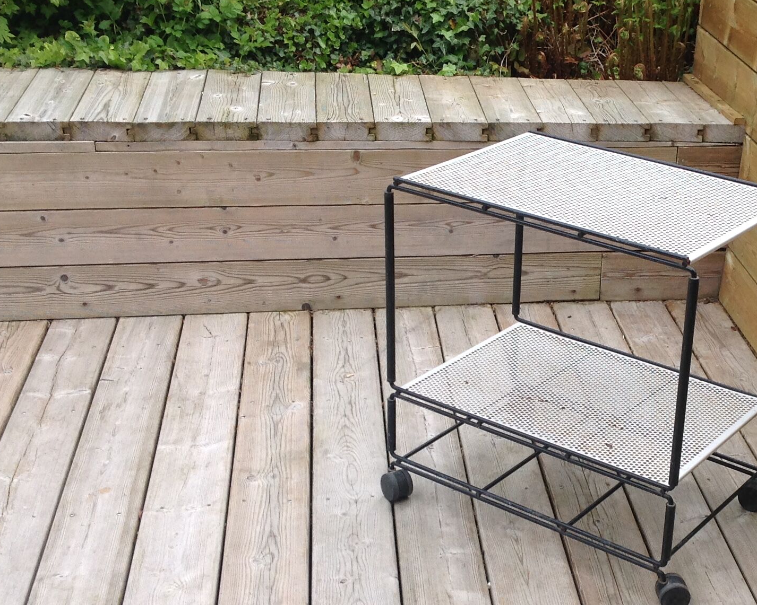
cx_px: 581
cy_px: 398
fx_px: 1389
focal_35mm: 62
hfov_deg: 29.9
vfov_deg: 24.5
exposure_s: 1/840
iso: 50
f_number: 2.4
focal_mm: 4.28
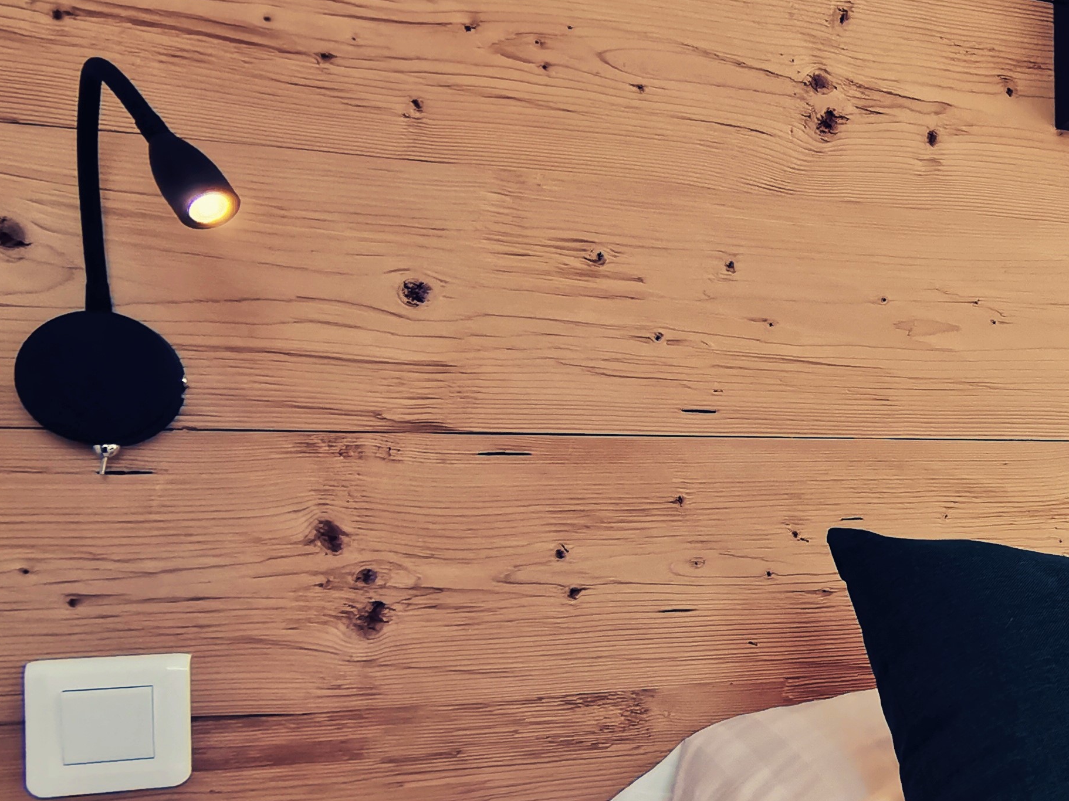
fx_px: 1328
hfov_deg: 37.4
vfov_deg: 33.3
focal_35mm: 43
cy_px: 531
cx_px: 1148
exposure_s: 1/257
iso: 50
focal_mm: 2.23
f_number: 2.2
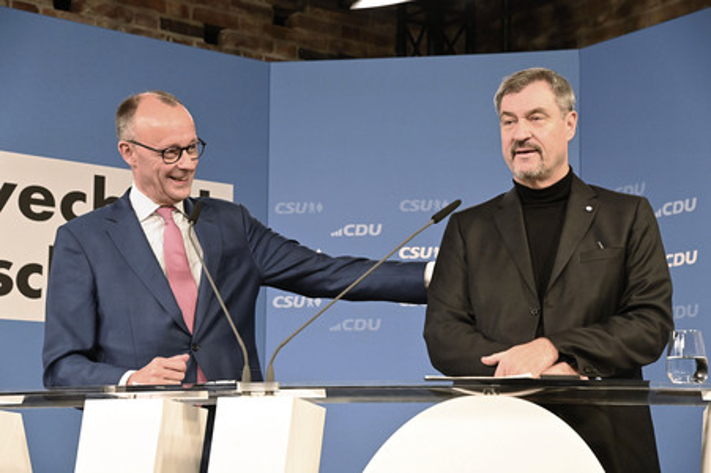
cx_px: 356
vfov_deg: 16.0
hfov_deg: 23.9
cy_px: 236
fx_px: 1677
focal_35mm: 85
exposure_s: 1/200
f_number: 6.3
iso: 8000
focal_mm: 85
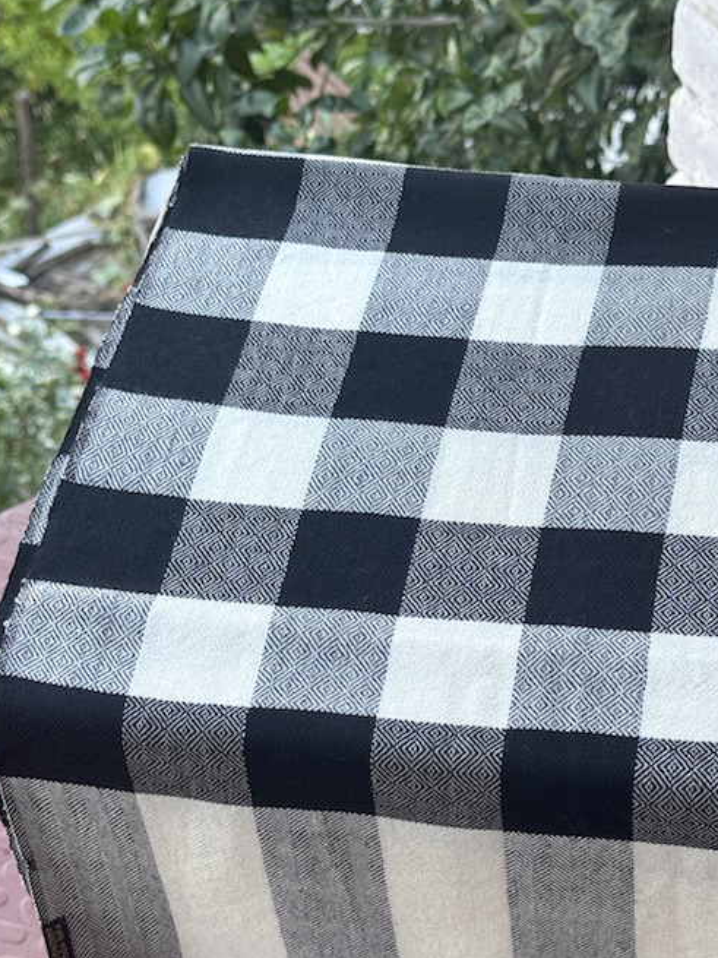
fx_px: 2020
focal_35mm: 73
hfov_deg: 20.1
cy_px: 534
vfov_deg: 26.7
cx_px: 458
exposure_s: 1/192
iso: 50
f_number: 1.78
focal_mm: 6.76
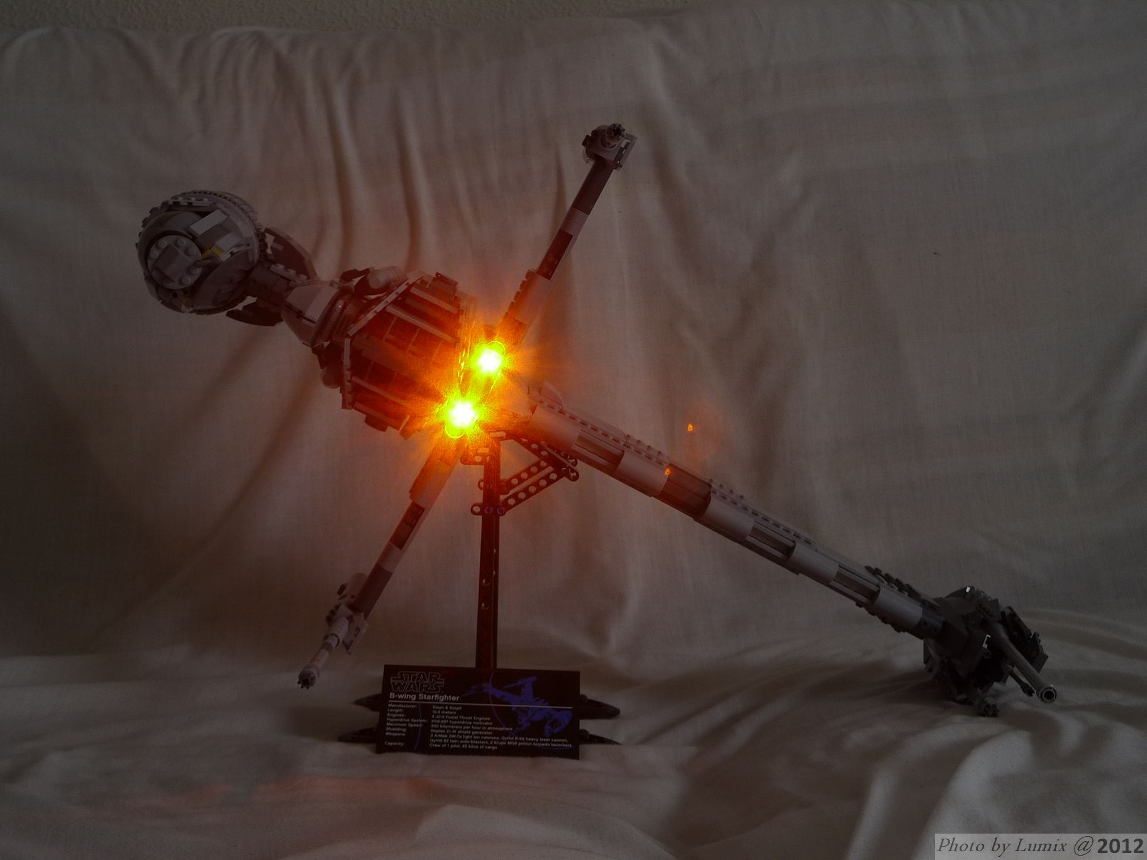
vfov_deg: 30.3
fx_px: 1590
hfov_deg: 39.7
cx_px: 574
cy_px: 430
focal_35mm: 48
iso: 80
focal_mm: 10.2
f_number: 3.5
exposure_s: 2.5
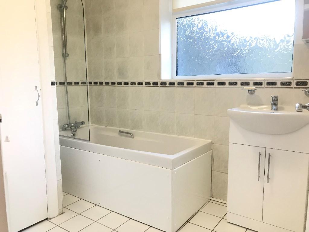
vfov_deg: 49.7
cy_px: 116
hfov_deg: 63.4
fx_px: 250
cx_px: 154
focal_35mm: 28
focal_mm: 3.99
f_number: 1.8
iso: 40
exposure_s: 1/33
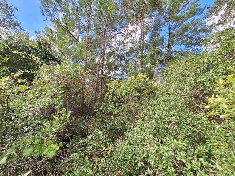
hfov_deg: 106.2
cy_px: 88
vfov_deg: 89.9
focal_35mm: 13
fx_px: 88
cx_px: 118
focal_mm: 1.74
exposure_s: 1/335
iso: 40
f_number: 2.2
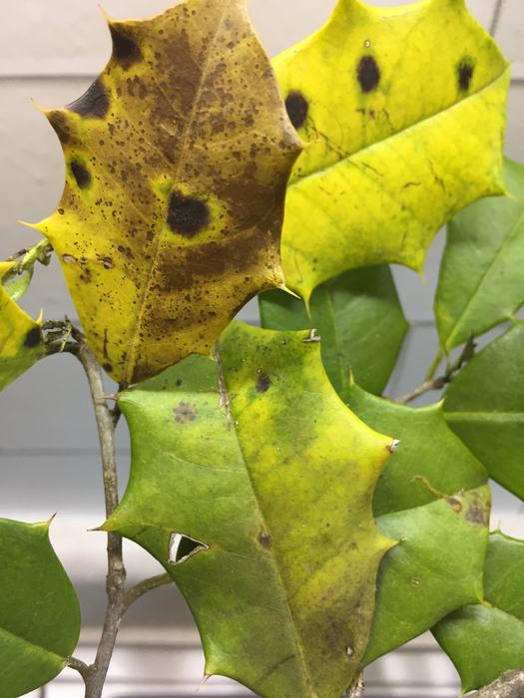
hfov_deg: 48.2
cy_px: 349
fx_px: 585
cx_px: 262
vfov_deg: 61.7
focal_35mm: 29
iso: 50
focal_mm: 4.15
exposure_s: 1/30
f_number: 2.2
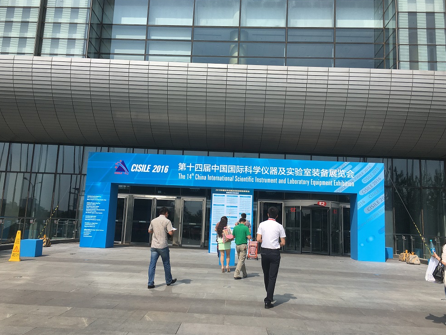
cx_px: 221
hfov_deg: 60.0
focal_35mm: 30
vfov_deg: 46.8
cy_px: 168
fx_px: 387
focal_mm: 4.15
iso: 25
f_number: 2.2
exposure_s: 1/2024
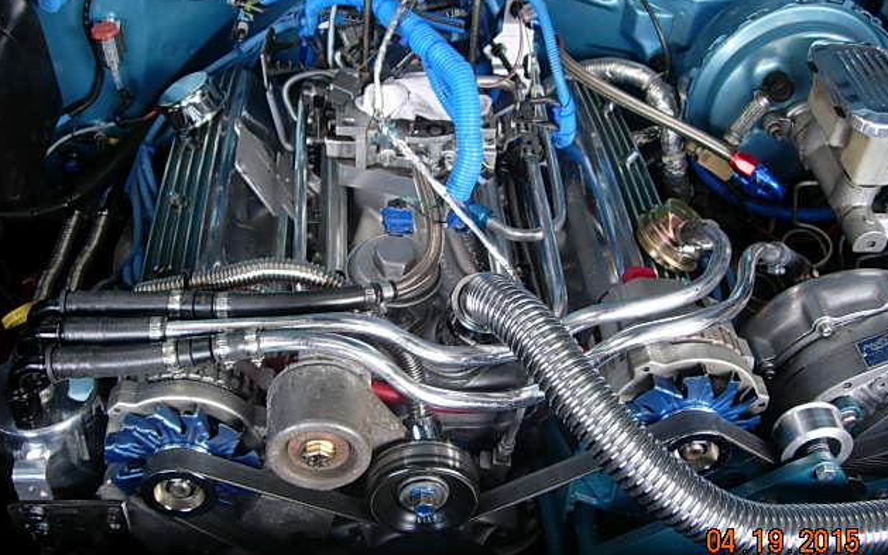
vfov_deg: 31.2
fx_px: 992
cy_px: 274
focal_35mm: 41
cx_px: 446
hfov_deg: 48.2
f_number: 2.8
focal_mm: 7.8
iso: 64
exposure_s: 1/26.9
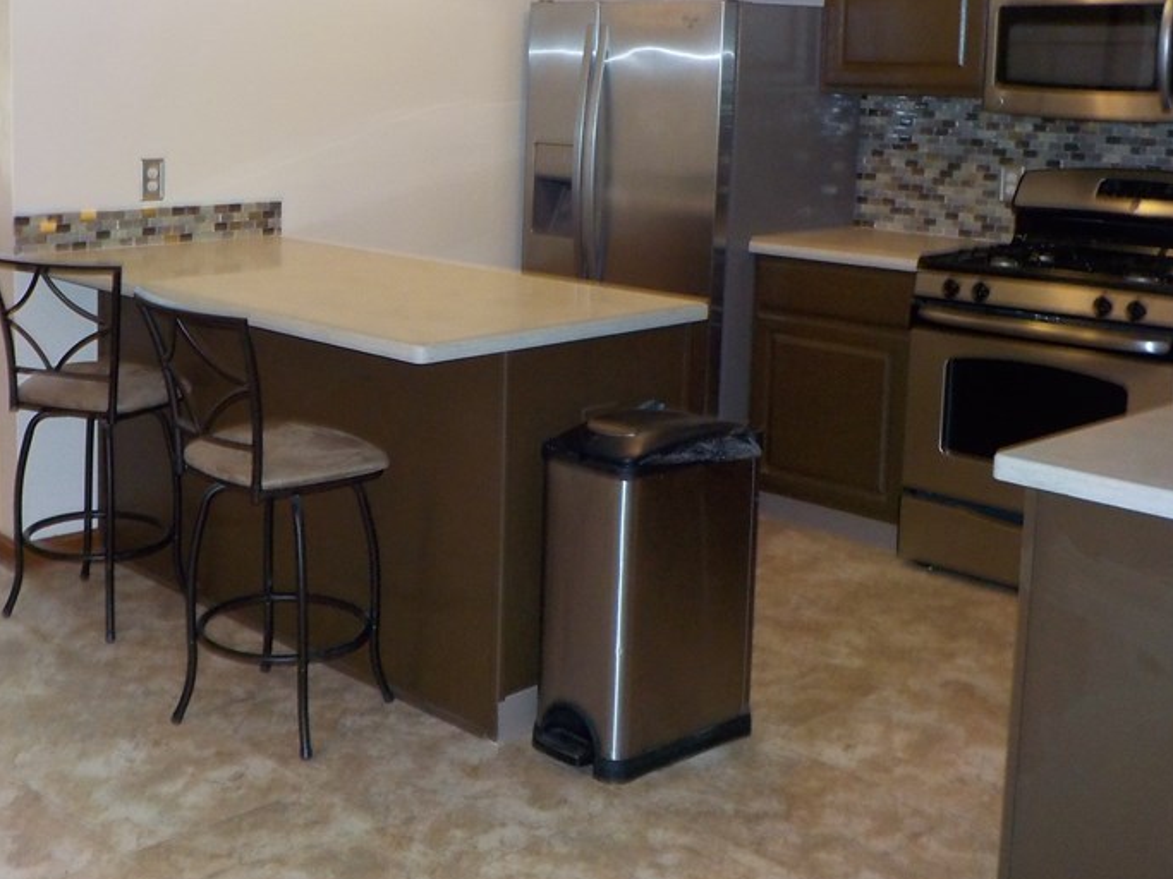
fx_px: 1525
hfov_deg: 41.5
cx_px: 381
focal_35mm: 45
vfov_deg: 31.8
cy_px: 273
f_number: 3.3
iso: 280
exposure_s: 1/30
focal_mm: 4.1
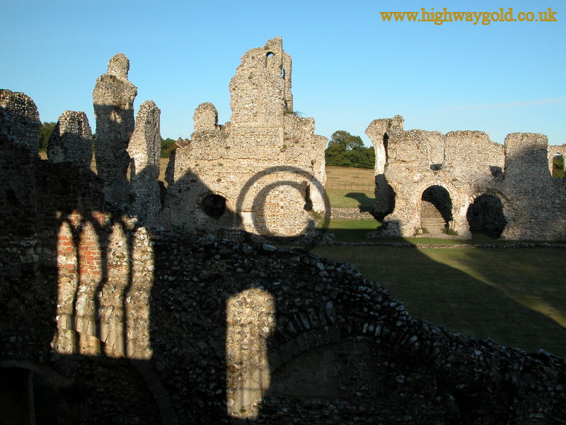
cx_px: 283
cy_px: 212
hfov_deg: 52.6
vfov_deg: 40.7
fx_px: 572
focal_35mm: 35
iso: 100
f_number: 6.3
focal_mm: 8.9
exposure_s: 1/277
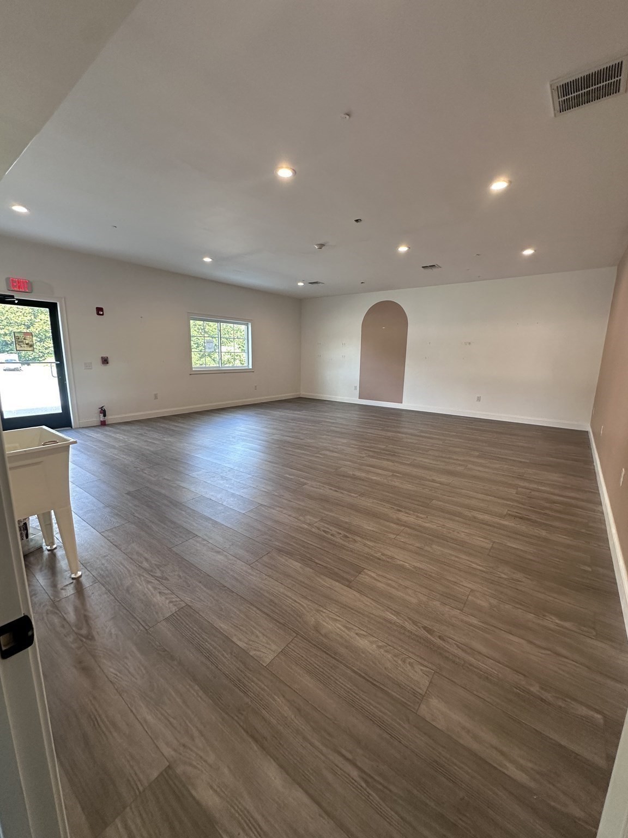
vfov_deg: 102.1
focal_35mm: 14
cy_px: 419
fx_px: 339
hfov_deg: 85.7
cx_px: 314
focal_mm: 2.22
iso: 200
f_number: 2.2
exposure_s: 1/120
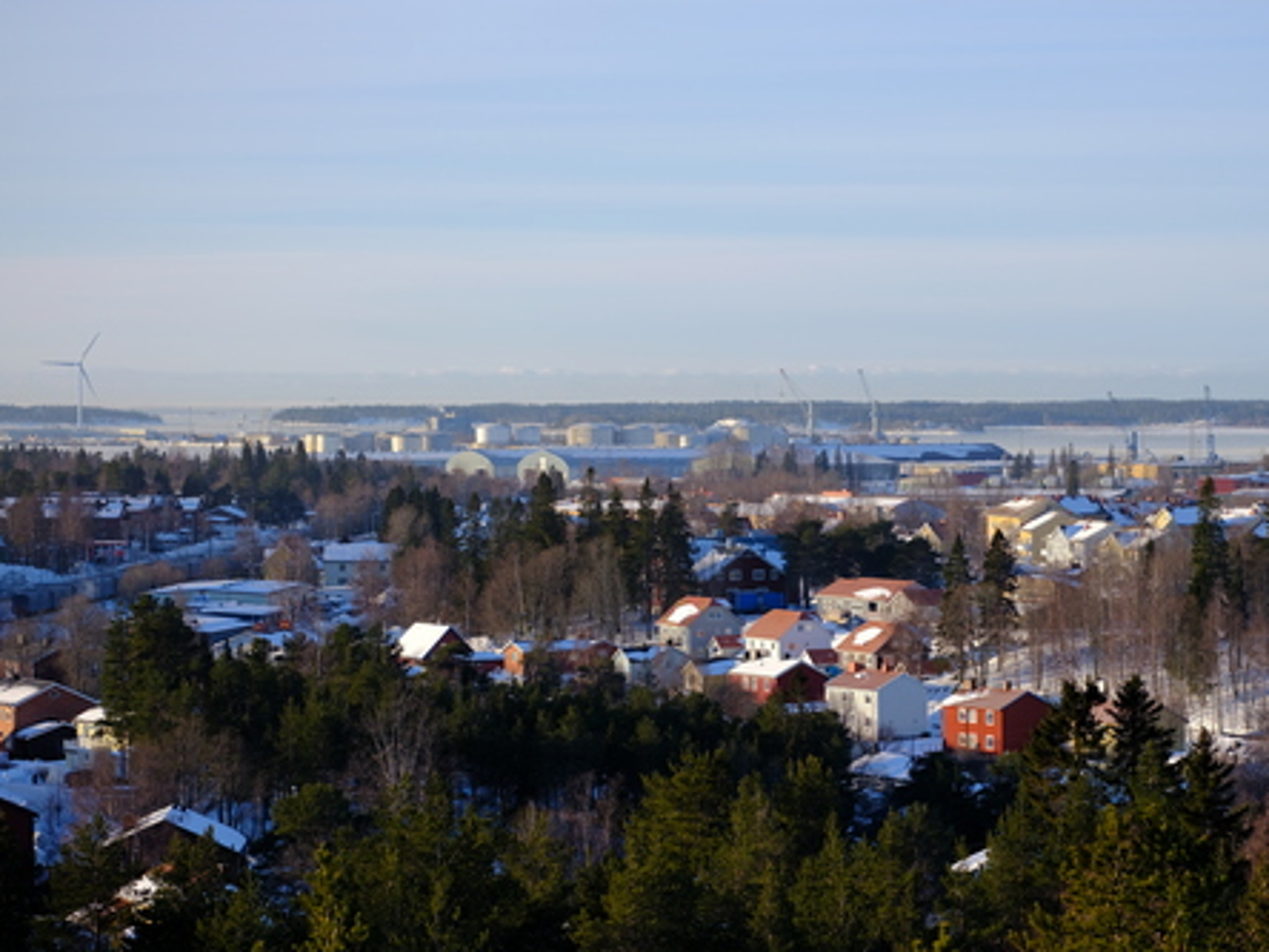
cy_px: 612
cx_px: 872
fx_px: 4179
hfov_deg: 17.2
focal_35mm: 114
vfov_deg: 13.0
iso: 100
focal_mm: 100
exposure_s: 1/160
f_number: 5.6
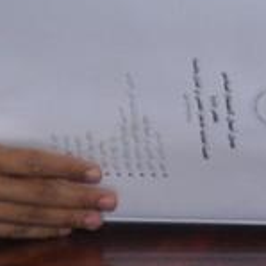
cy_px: -246
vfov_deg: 3.6
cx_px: 1078
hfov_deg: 3.5
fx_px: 4169
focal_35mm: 480
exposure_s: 1/80
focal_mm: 35
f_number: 5
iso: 400
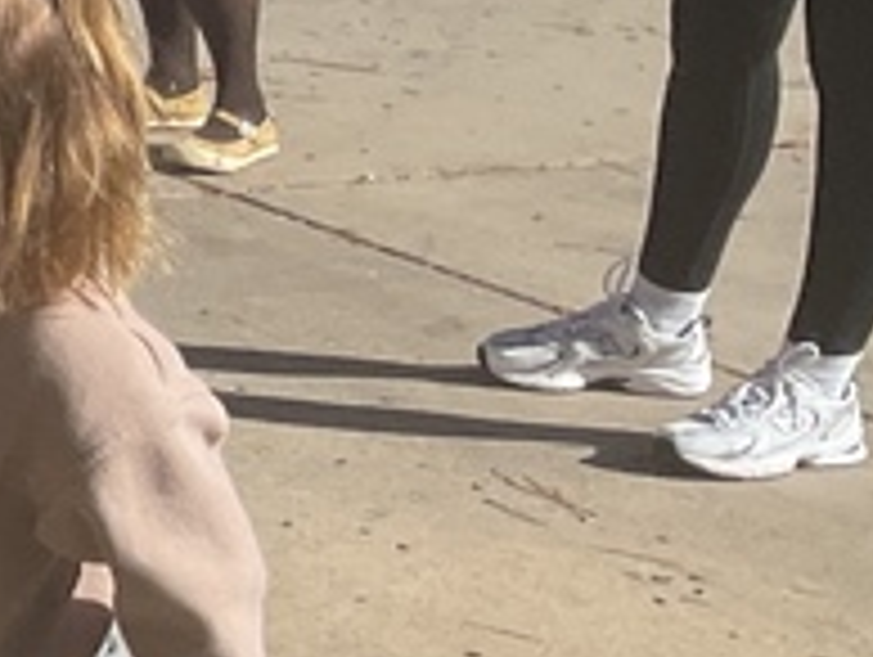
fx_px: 3863
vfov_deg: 9.6
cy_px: -22
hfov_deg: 10.5
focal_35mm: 153
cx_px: -1413
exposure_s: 1/1534
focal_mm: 3
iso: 16
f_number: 1.8
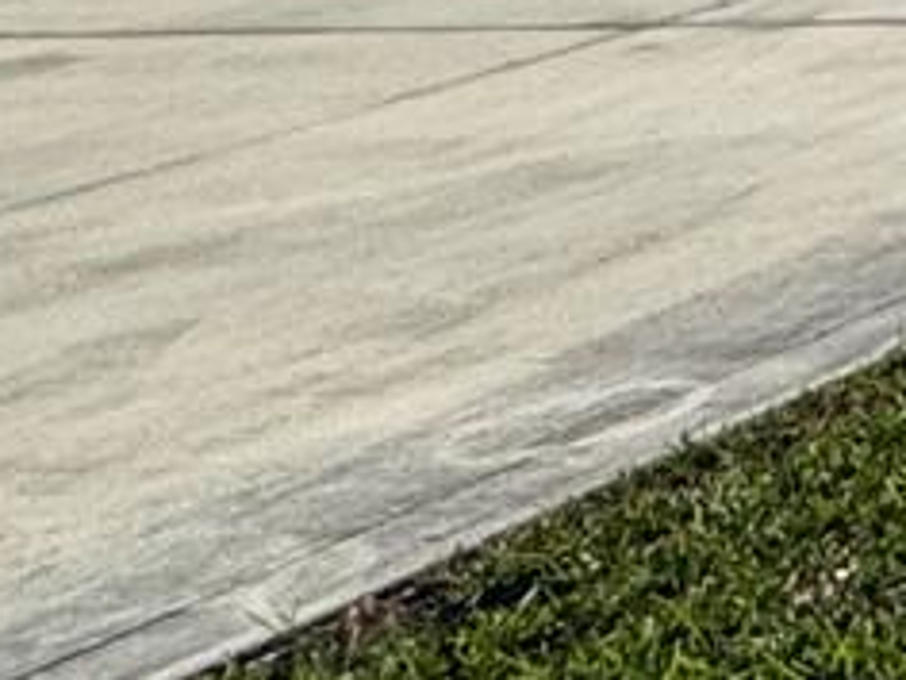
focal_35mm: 95
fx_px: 2486
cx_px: 3025
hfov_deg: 10.1
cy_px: -911
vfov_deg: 12.5
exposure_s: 1/3906
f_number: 2.2
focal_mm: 2.22
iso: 50
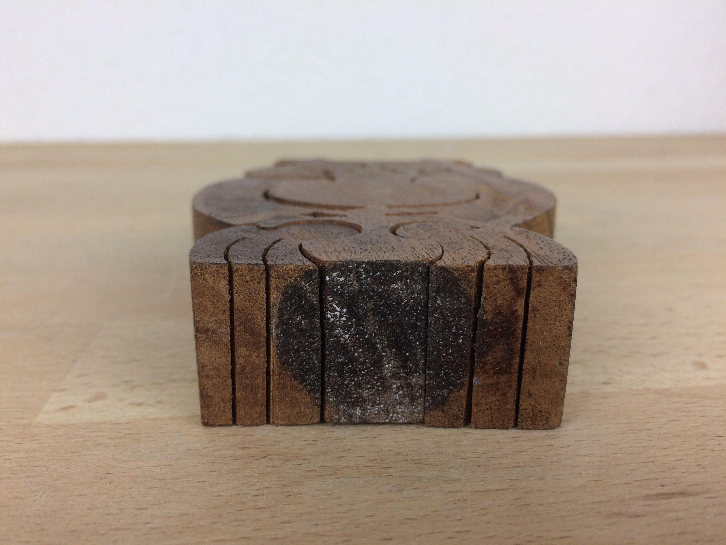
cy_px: 272
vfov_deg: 48.2
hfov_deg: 61.7
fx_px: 608
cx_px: 363
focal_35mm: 29
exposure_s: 1/100
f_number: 2.2
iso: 64
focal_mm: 4.15
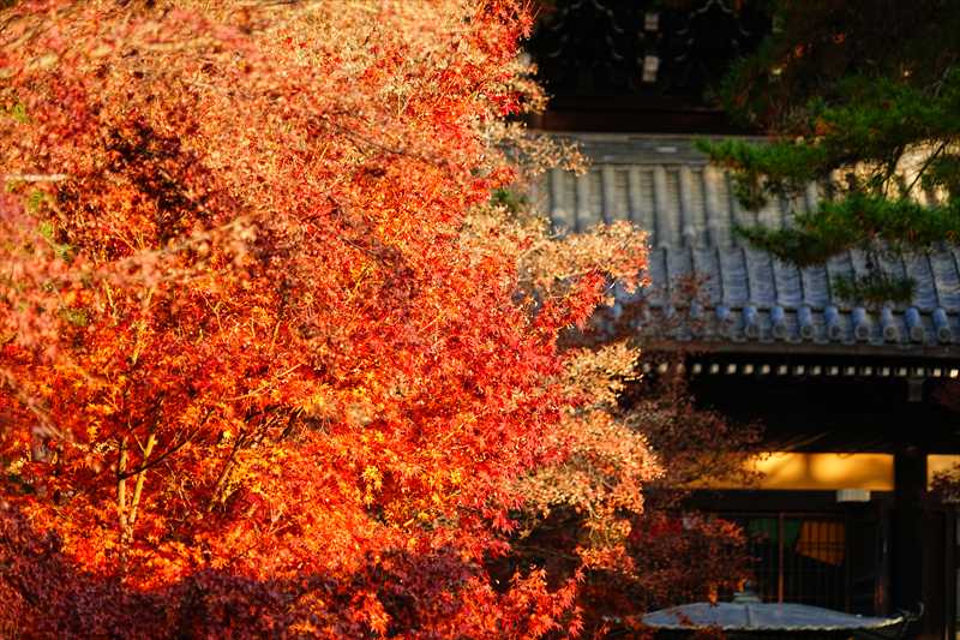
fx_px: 4985
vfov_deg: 7.3
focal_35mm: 187
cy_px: 320
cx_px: 480
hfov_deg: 11.0
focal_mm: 187
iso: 320
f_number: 6.3
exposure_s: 1/200
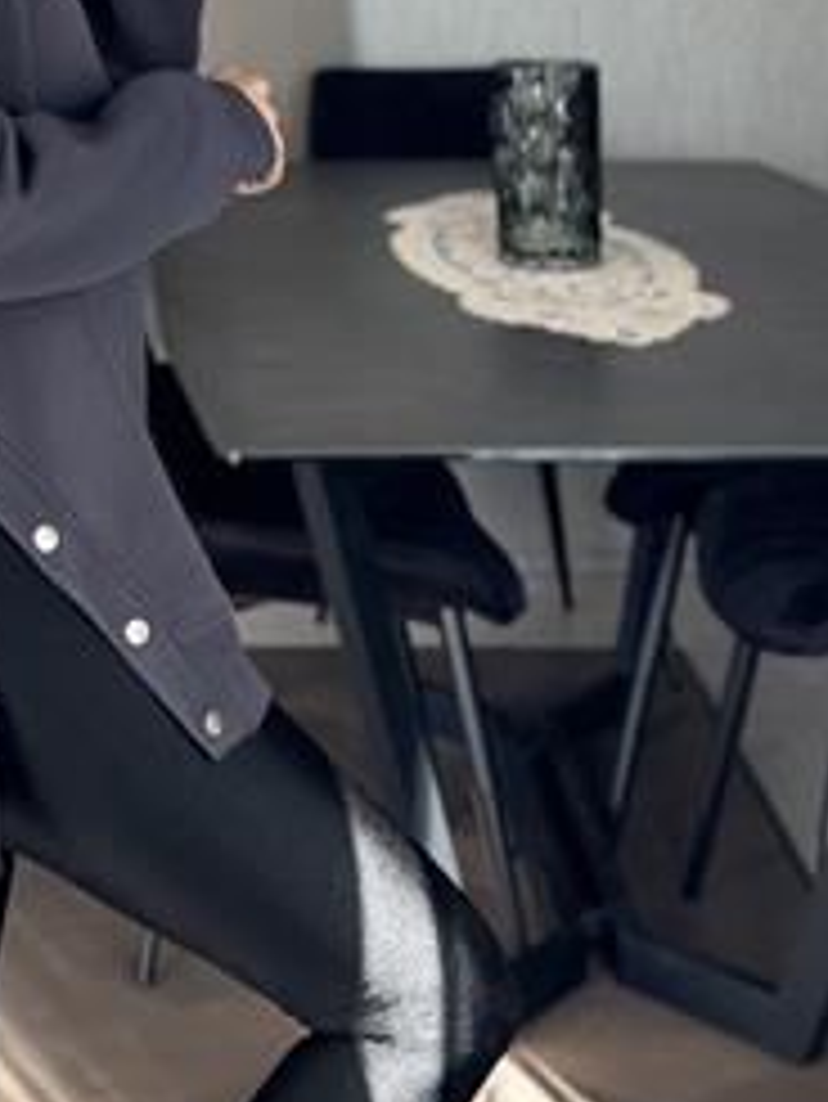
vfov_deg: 19.5
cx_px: 32
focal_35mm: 99
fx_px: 3155
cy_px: 103
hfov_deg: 14.7
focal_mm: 6.86
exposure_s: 1/195
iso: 80
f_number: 1.78
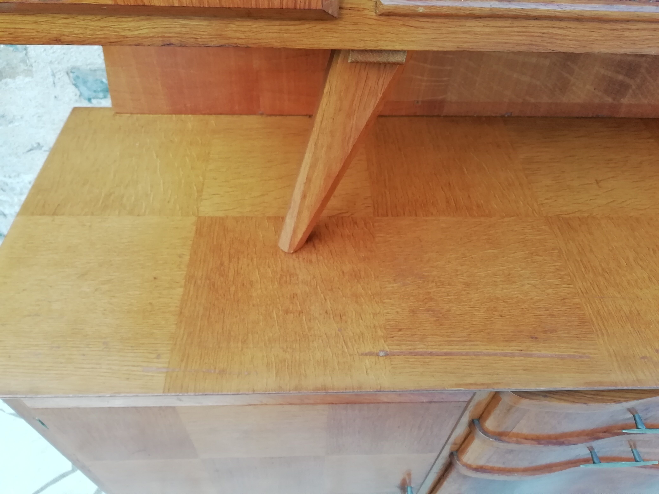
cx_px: 330
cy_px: 247
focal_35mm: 26
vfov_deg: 53.1
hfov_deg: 67.3
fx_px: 495
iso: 50
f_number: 2.2
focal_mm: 3.46
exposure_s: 1/100
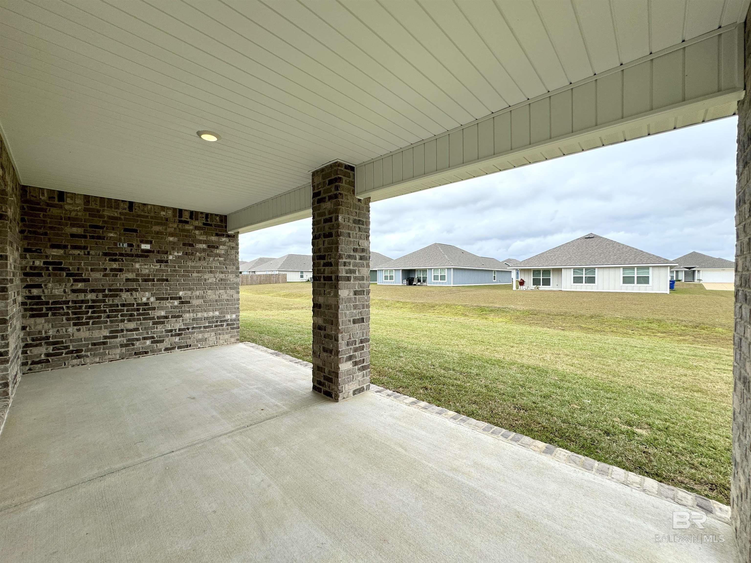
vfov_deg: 85.7
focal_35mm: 14
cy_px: 282
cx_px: 376
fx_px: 304
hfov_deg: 102.1
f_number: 2.2
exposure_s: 1/552
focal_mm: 2.22
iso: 40
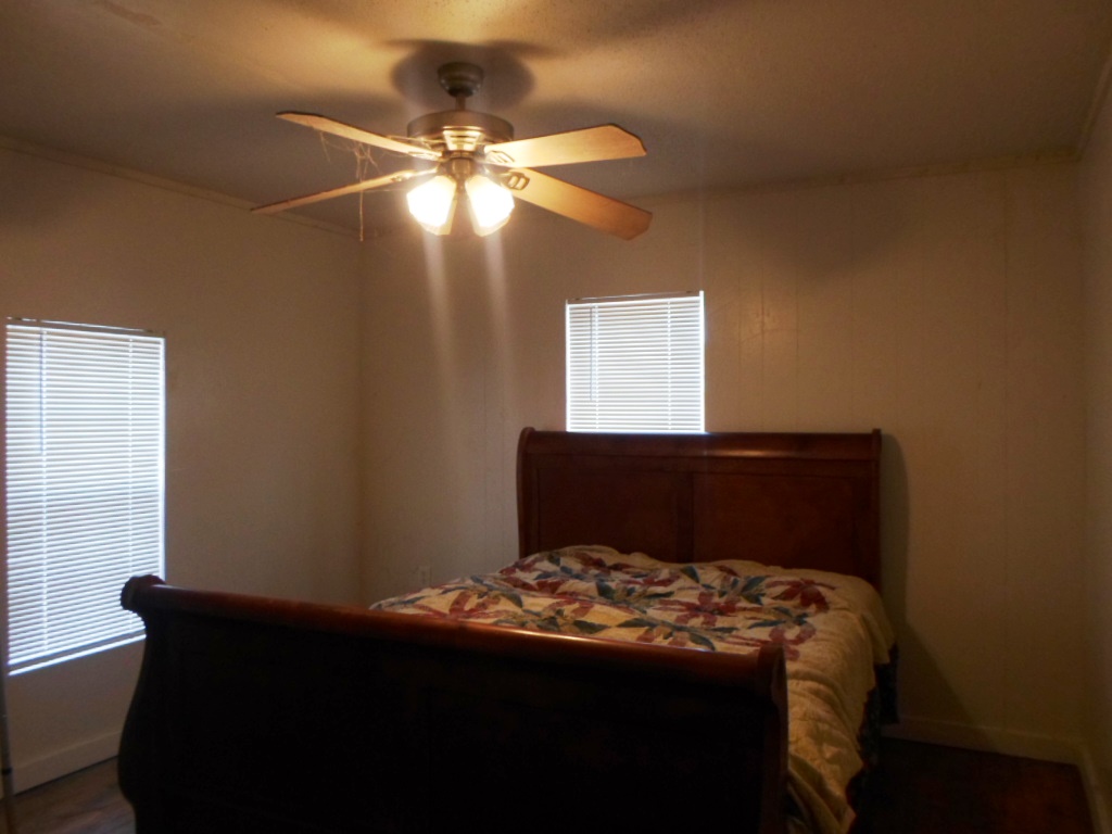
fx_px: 803
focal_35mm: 25
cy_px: 417
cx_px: 556
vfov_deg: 54.9
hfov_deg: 69.4
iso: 100
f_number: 2.5
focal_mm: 4.5
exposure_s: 1/30
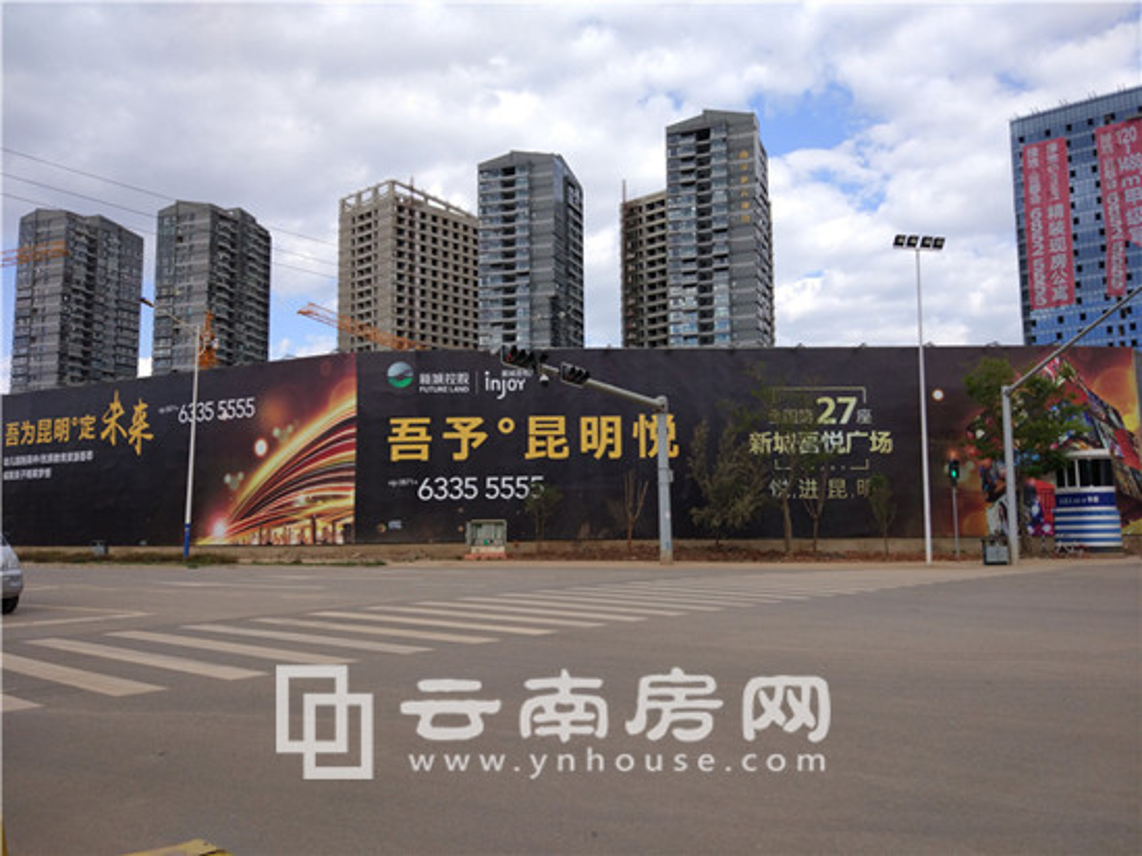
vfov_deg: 49.7
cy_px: 428
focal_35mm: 28
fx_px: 923
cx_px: 571
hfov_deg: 63.5
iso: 100
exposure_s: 1/700
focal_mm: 4.26
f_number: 2
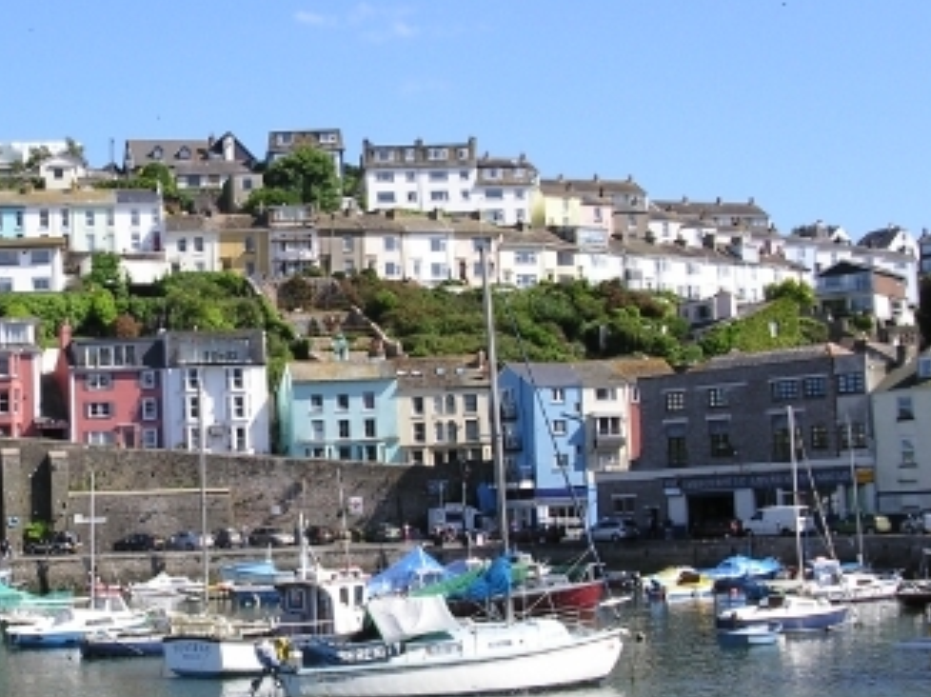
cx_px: 151
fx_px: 1881
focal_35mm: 70
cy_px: 387
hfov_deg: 27.1
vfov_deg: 21.0
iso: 100
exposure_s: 1/350
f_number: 5.6
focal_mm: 7.8
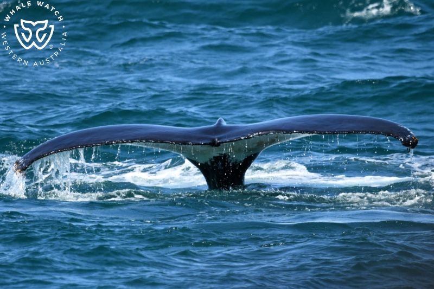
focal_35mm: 600
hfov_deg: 3.4
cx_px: 217
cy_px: 144
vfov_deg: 2.3
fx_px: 7231
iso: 1600
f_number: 6.3
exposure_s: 1/8000
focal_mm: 600
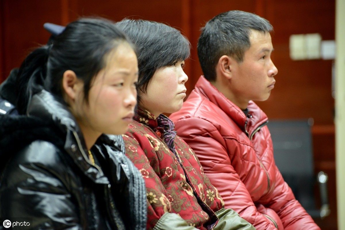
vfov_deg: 9.8
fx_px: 1342
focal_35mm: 140
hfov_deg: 14.7
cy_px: 115
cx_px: 172
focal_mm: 140
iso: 2000
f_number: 4.8
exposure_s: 1/20
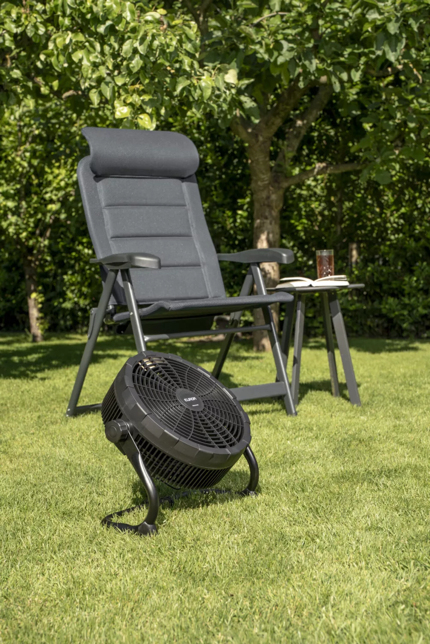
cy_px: 322
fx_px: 806
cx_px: 215
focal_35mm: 45
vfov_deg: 43.6
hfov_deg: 29.9
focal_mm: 45
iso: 200
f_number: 5.6
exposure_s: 1/1000
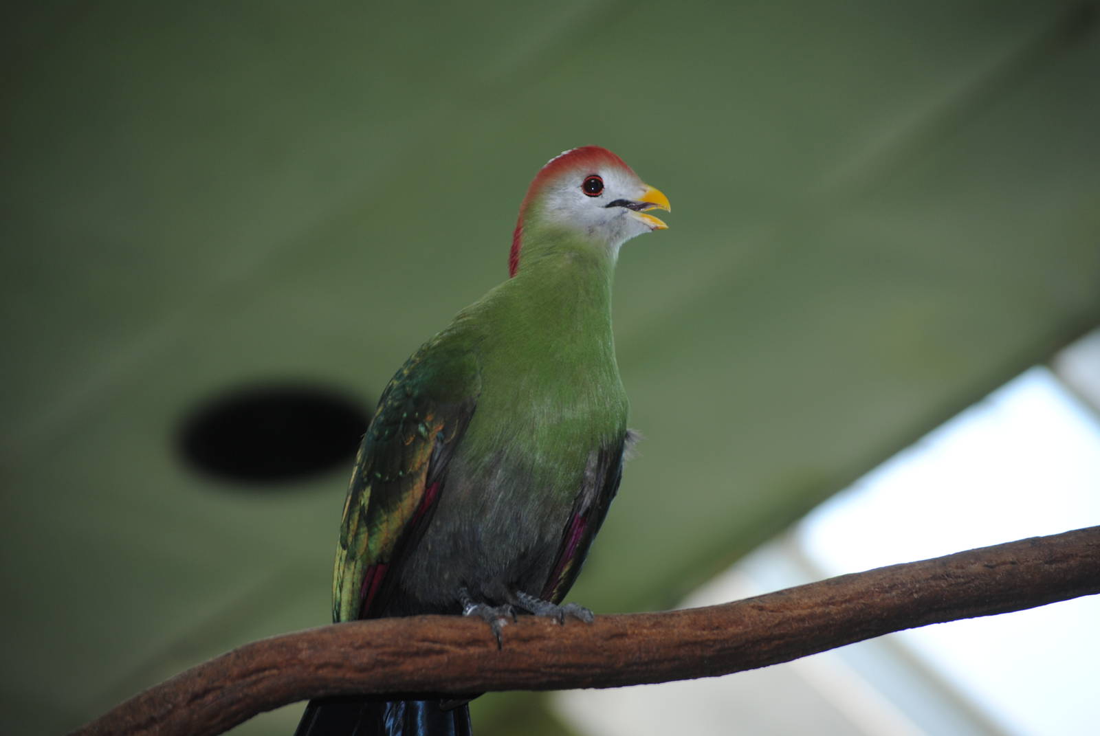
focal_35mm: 147
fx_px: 4497
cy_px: 368
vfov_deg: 9.4
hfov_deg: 13.9
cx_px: 550
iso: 110
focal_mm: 98
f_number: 4.5
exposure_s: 1/125
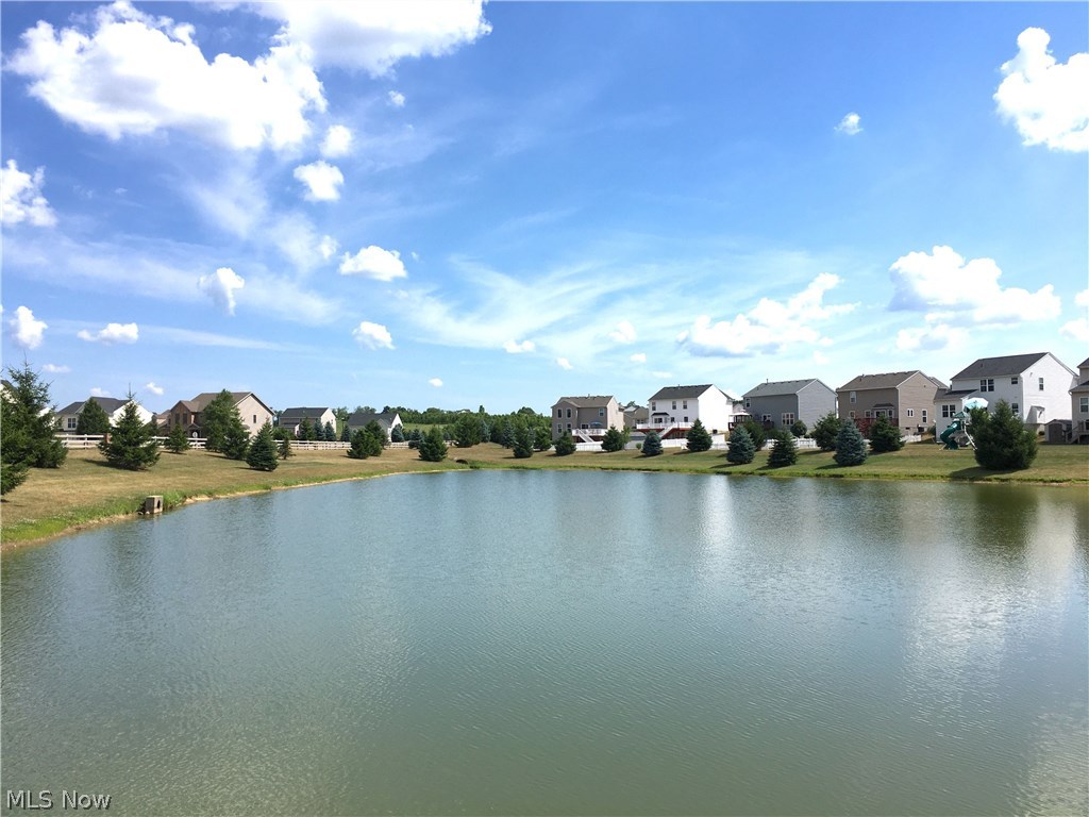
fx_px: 912
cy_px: 408
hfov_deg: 61.7
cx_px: 544
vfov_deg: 48.2
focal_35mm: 29
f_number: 2.2
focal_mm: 4.15
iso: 25
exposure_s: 1/2404
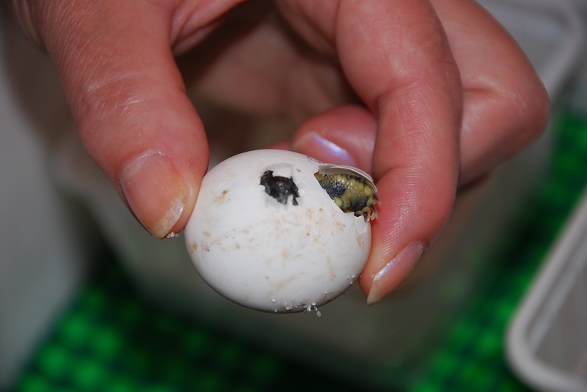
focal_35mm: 158
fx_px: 2570
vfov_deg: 8.7
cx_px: 294
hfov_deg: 13.0
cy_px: 196
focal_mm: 105
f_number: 5.6
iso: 200
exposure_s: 1/60
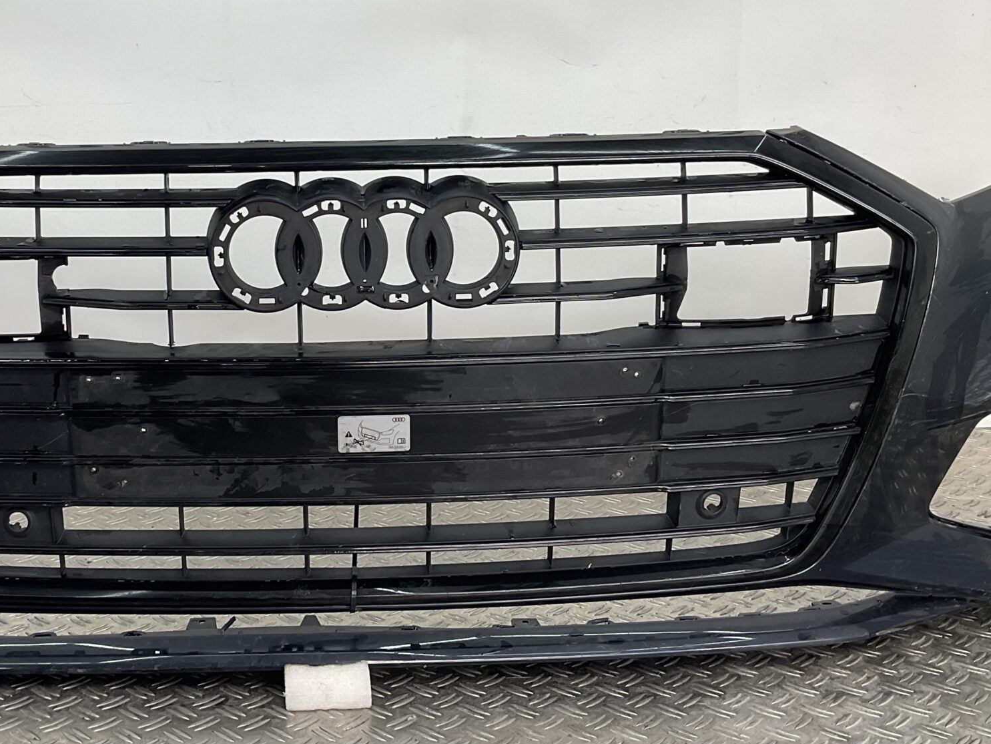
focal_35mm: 50
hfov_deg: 37.9
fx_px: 1432
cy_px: 283
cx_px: 350
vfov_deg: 29.0
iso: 16
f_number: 1.8
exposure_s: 1/127
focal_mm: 3
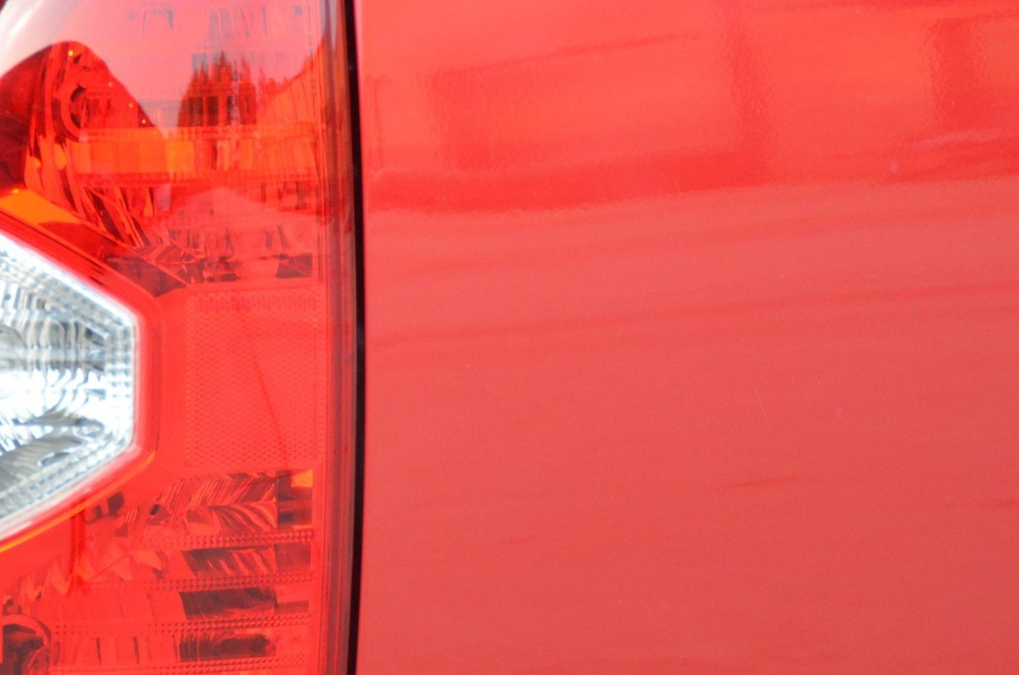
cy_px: 411
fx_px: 8194
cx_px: 228
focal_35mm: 290
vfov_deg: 4.7
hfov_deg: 7.1
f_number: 5.3
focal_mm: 95
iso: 1600
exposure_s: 1/160
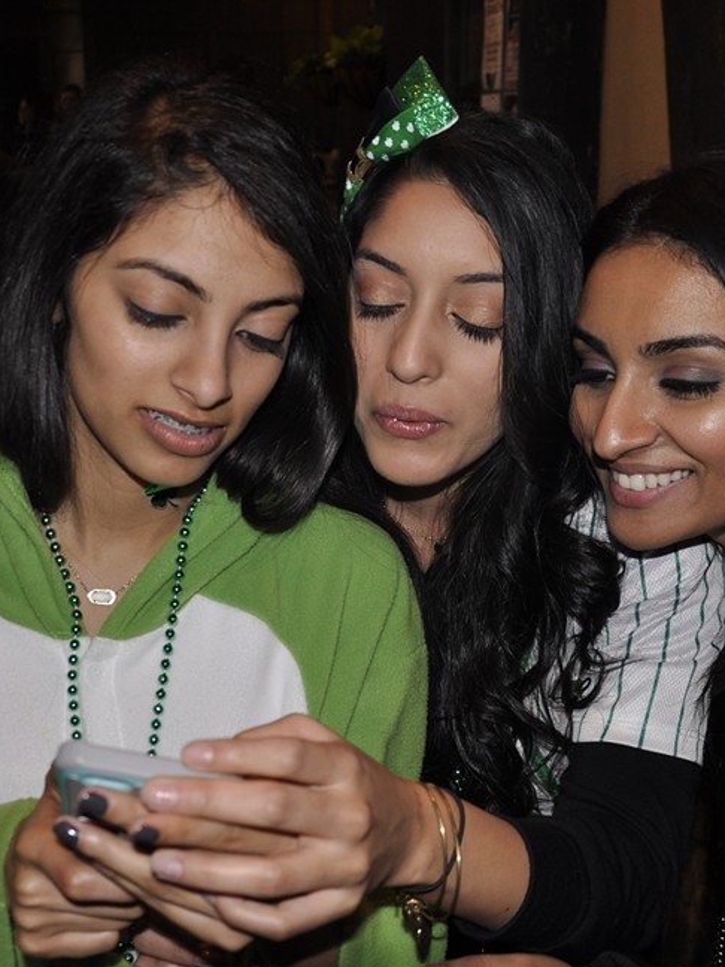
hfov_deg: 35.9
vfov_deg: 46.8
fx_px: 1117
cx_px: 383
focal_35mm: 40
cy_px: 492
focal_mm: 18
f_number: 3.5
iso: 400
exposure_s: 1/60
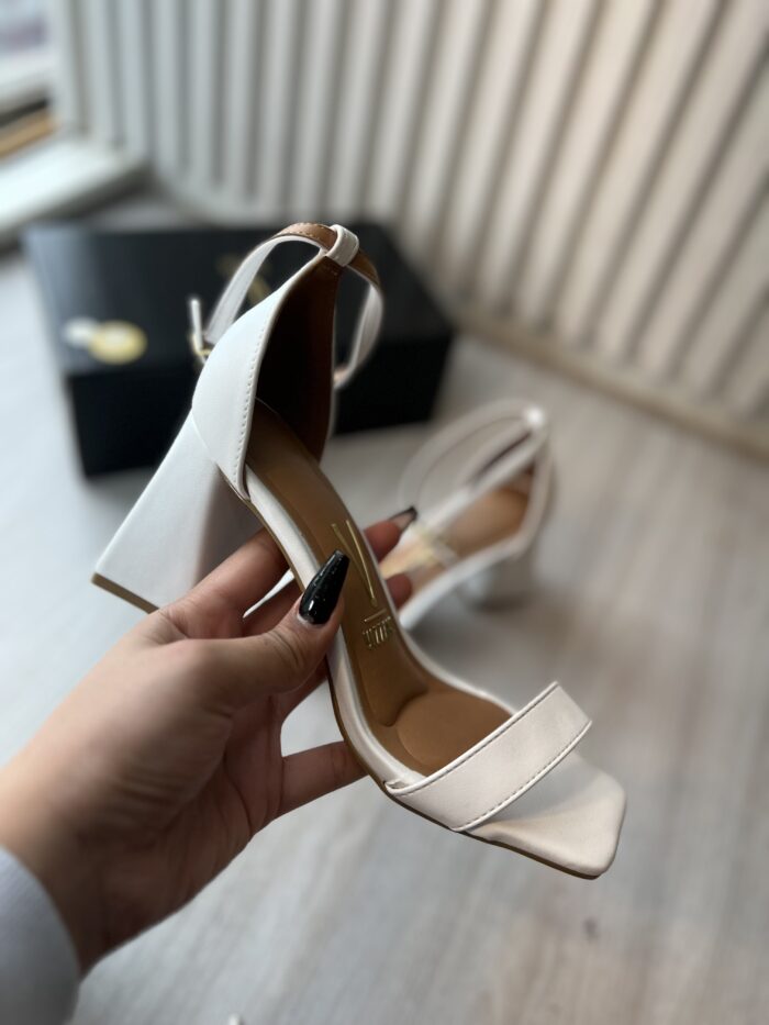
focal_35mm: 26
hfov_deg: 53.1
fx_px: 770
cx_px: 384
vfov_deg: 67.3
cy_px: 512
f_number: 1.5
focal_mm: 5.7
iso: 40
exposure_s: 1/224
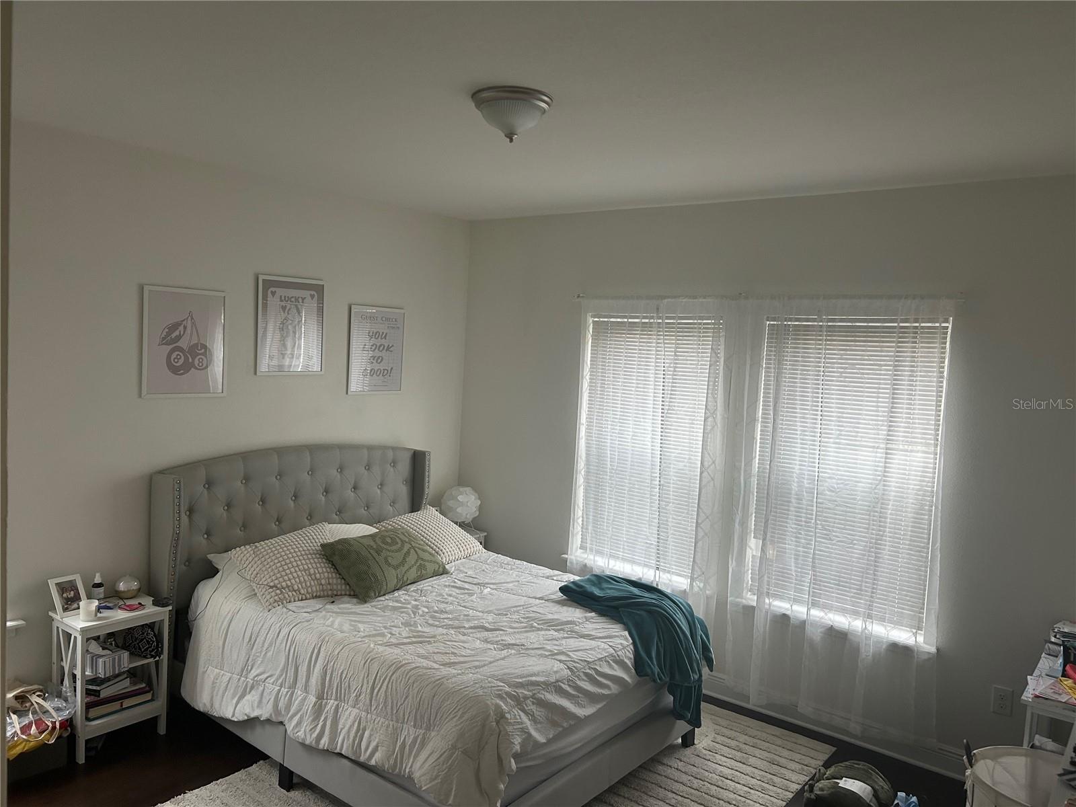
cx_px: 538
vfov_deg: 53.1
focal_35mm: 26
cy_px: 404
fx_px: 808
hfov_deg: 67.3
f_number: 1.5
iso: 125
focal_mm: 5.7
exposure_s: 1/120
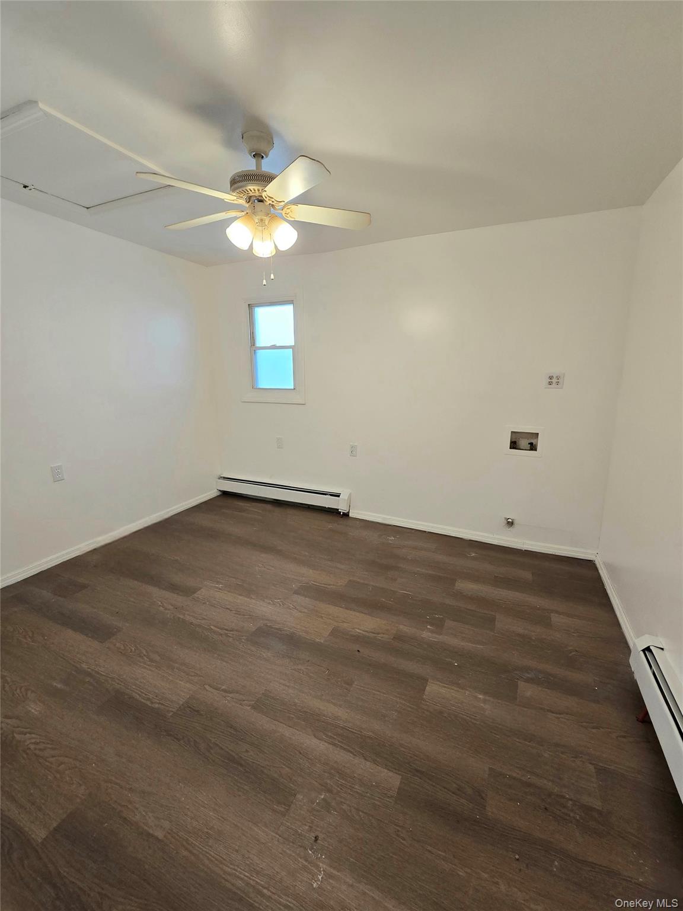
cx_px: 342
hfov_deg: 89.9
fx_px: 342
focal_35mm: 13
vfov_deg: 106.2
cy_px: 456
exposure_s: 1/60.2
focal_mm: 2.2
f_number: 2.2
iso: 125
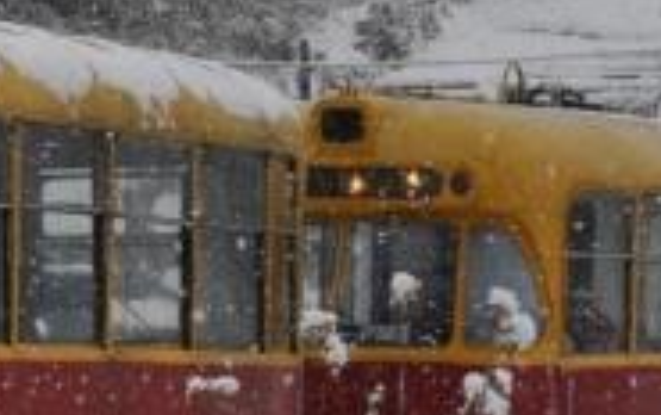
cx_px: -507
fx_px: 4886
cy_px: 181
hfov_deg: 7.5
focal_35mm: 271
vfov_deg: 4.9
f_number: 7.1
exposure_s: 1/200
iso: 200
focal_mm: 32
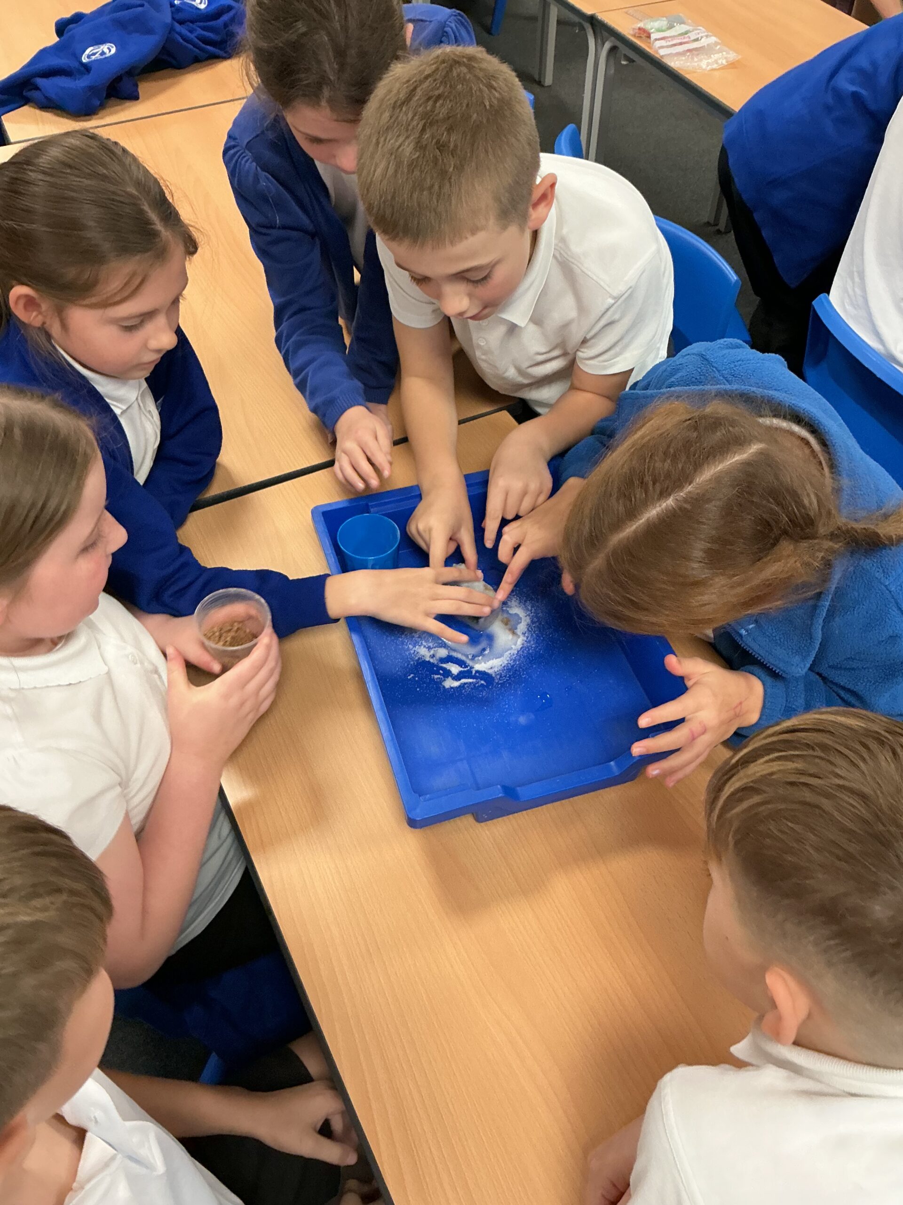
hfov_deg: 48.2
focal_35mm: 29
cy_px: 602
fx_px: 1009
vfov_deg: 61.7
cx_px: 452
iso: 125
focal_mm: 3
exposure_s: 1/50
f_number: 1.8
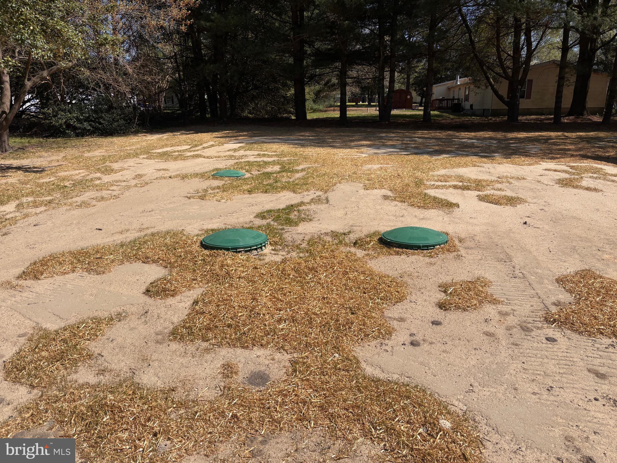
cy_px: 232
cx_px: 308
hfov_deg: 67.3
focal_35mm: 26
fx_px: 463
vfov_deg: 53.1
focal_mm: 5.96
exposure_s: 1/4854
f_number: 1.6
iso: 50
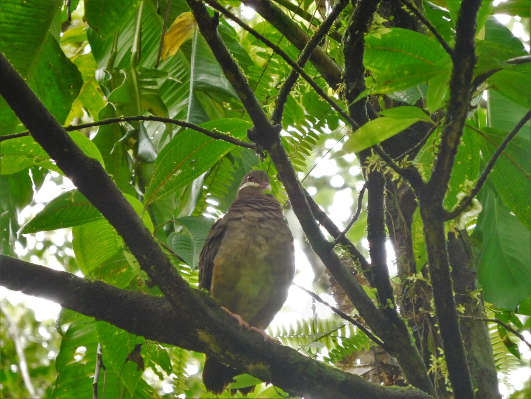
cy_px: 200
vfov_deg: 4.2
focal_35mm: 350
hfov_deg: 5.7
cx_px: 266
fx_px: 5369
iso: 800
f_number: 6
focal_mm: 62.4
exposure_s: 1/25
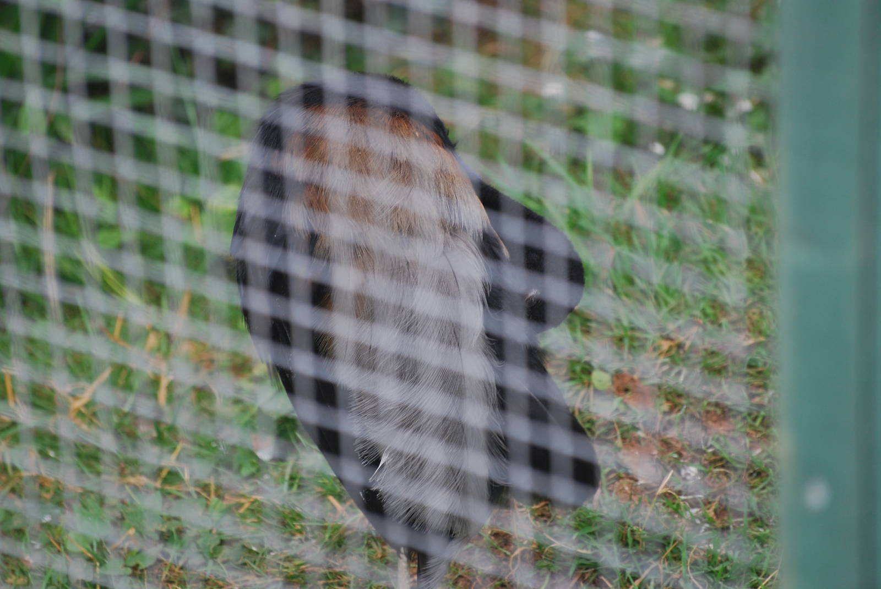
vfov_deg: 4.2
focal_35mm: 330
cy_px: 294
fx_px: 8085
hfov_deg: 6.2
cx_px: 440
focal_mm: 220
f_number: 5.3
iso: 320
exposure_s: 1/125
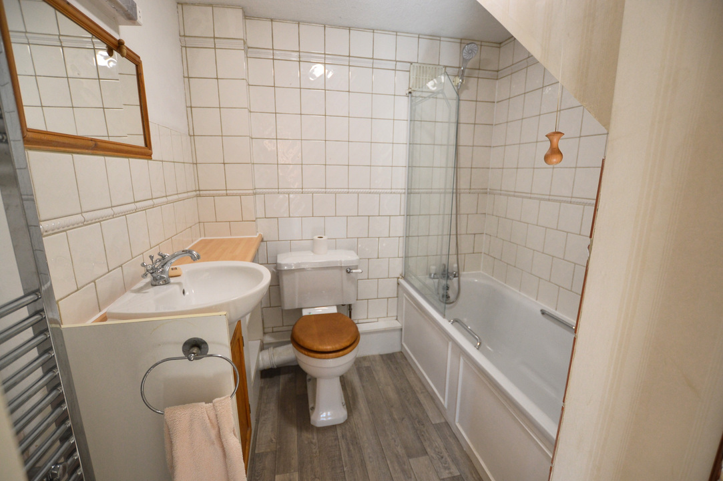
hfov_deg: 100.4
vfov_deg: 77.2
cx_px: 362
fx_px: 301
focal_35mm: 15
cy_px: 240
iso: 500
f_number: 3.5
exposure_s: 1/60
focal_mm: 10
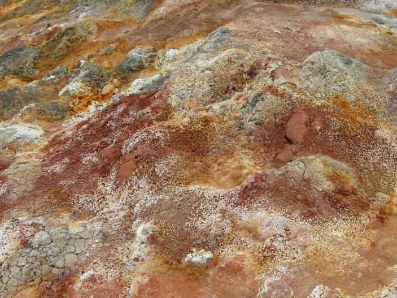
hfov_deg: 37.2
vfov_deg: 28.5
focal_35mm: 51
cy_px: 141
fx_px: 585
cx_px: 251
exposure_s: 1/237
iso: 100
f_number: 5.4
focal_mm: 7.5
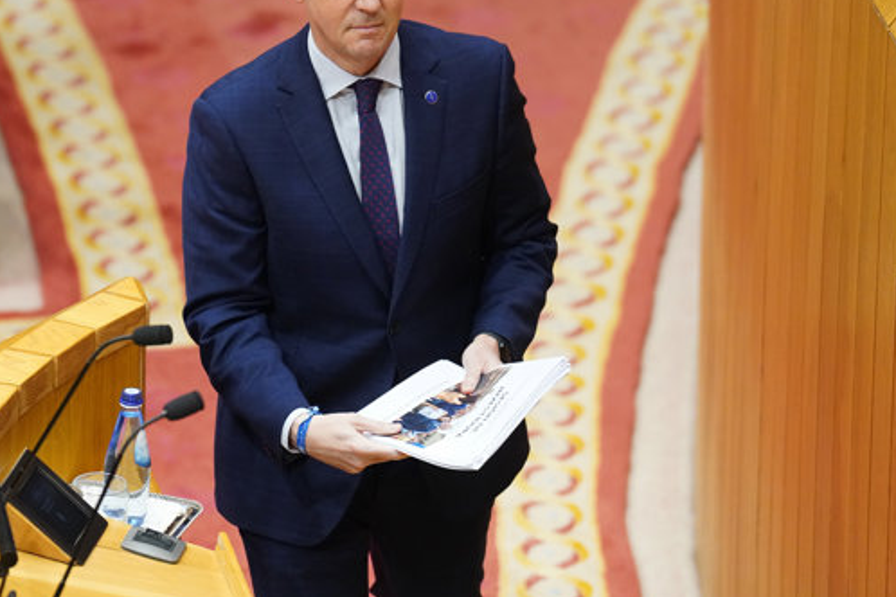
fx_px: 6894
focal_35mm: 277
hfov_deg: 7.4
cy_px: 216
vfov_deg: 5.0
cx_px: 313
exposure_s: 1/500
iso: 4000
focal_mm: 200
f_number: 3.2
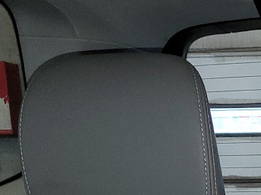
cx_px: 473
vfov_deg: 11.4
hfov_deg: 14.8
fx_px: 874
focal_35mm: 116
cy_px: 401
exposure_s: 1/40
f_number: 1.5
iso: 107
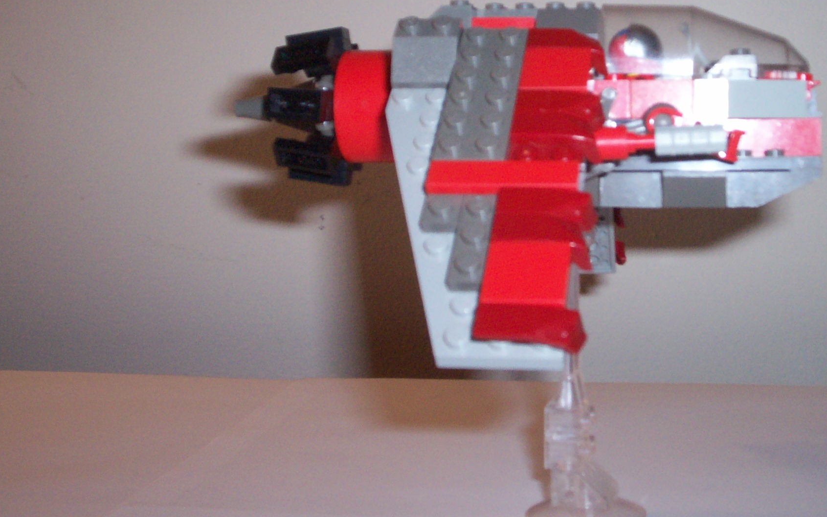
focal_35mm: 52
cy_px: 157
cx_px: 544
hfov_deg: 38.5
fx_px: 1172
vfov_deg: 24.7
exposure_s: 1/64
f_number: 4.5
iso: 140
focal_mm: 5.9
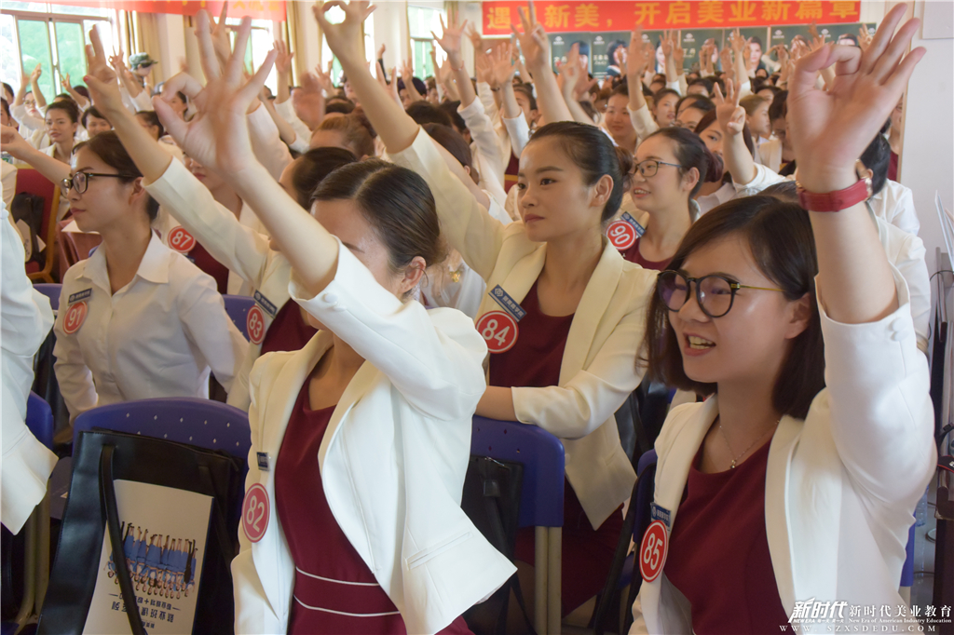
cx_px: 477
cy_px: 318
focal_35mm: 42
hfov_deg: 46.4
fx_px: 1113
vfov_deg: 31.9
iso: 800
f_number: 4.2
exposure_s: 1/20
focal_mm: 15.7
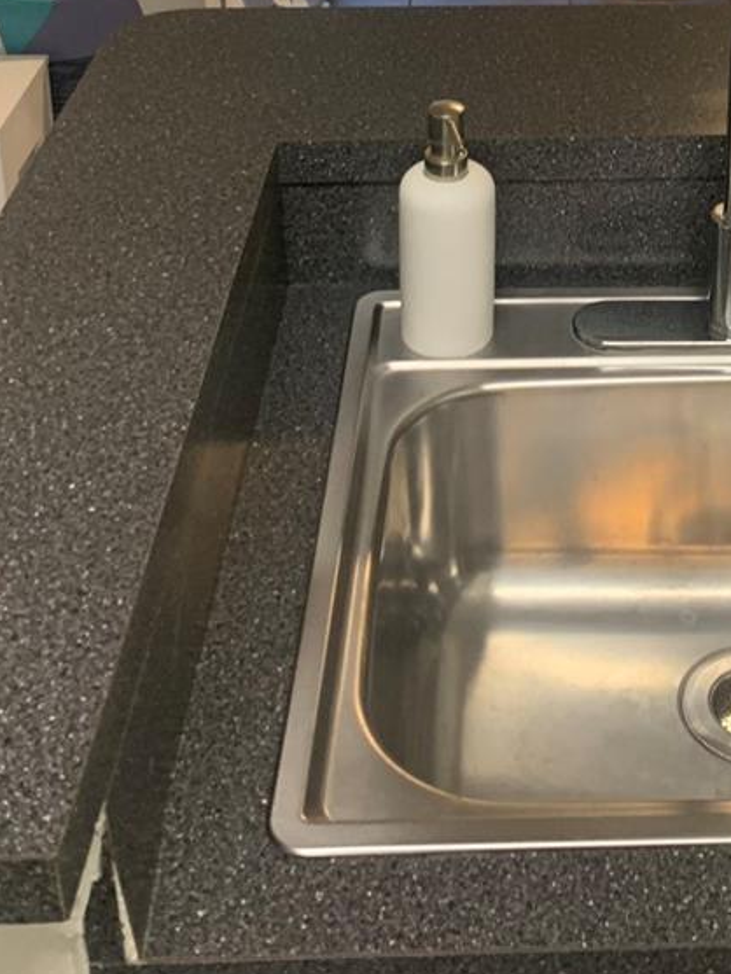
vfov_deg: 31.3
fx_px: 1576
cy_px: -37
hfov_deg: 25.8
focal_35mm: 56
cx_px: 556
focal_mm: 4.25
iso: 250
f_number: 1.8
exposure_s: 1/60
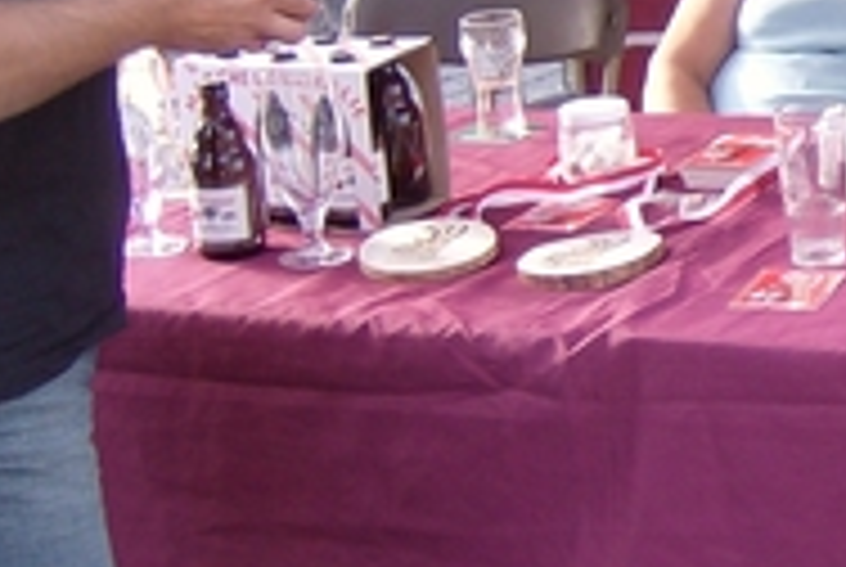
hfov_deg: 16.2
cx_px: 1125
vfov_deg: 11.5
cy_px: 92
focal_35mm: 119
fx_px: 2801
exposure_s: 1/81.7
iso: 100
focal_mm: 6
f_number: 2.8
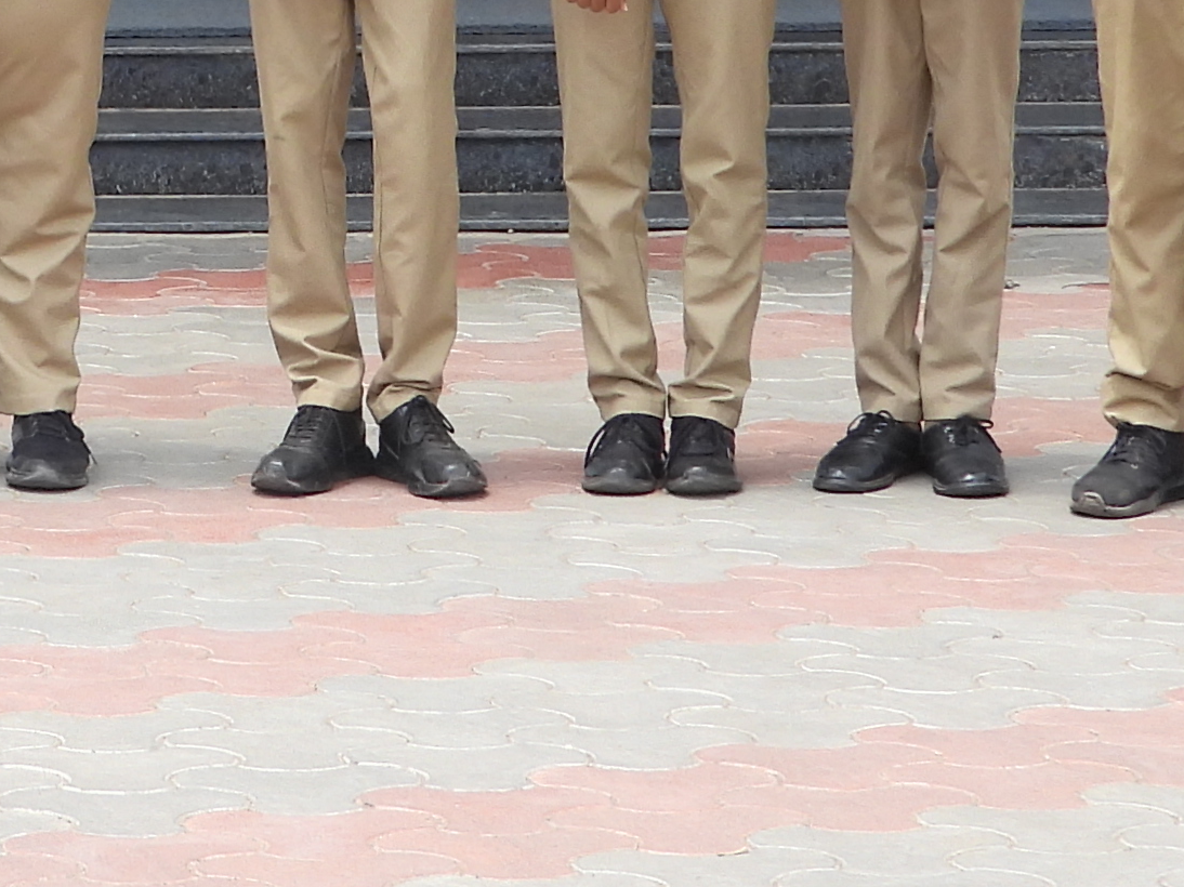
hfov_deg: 9.9
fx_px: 6771
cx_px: -200
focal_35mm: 198
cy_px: -333
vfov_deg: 7.4
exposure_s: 1/400
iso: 100
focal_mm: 8.5
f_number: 3.2
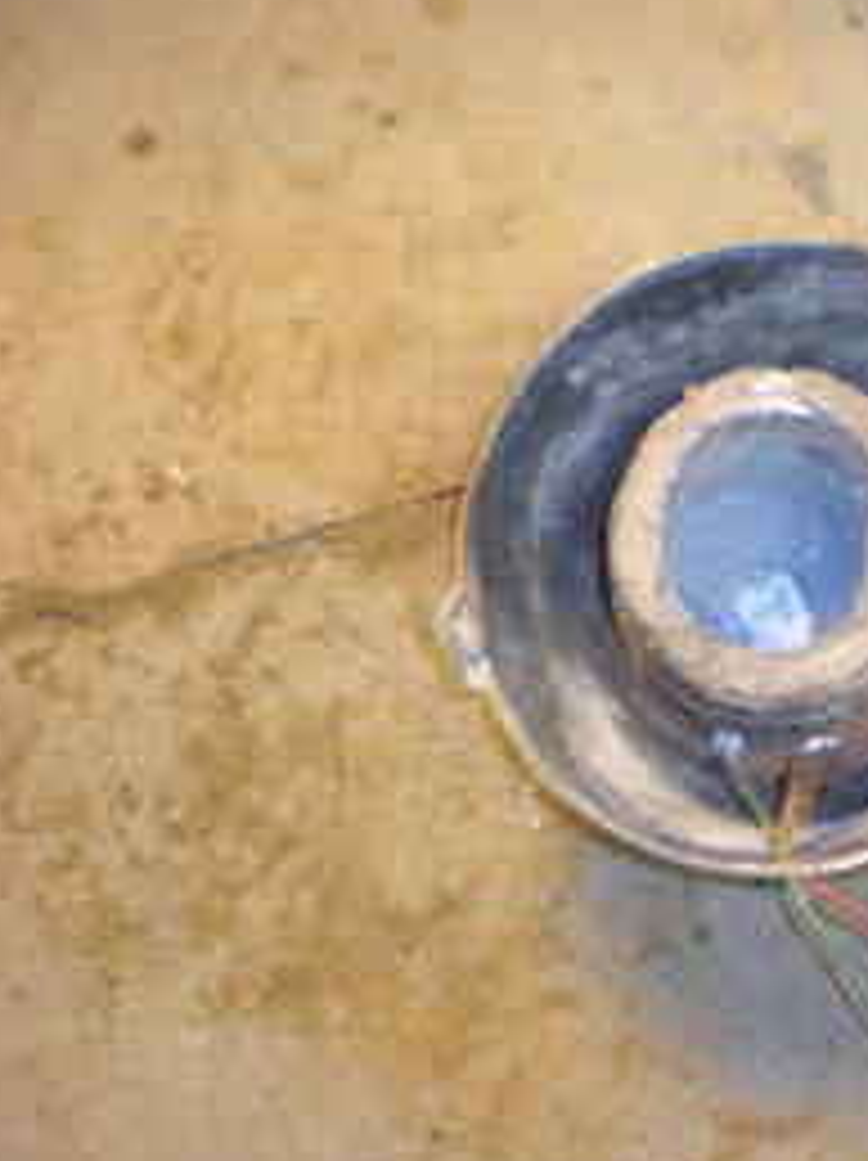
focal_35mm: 59
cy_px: 567
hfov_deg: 24.0
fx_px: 1976
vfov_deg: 32.7
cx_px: 792
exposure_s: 1/10.1
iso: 200
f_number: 3.1
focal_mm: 6.3
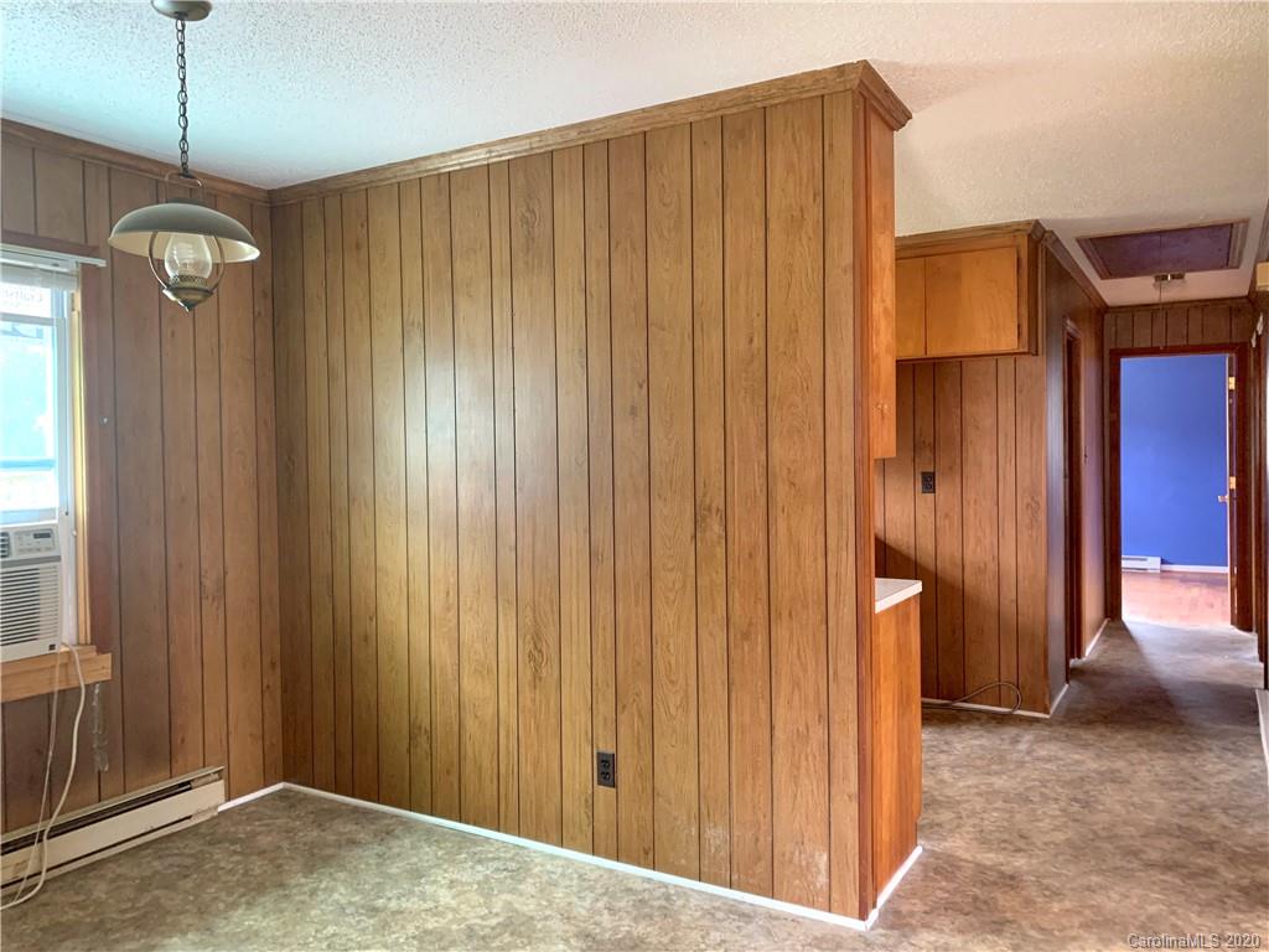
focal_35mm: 26
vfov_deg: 53.1
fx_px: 953
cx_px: 634
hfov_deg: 67.3
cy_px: 476
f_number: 1.8
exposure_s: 1/59
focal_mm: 4.25
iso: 400
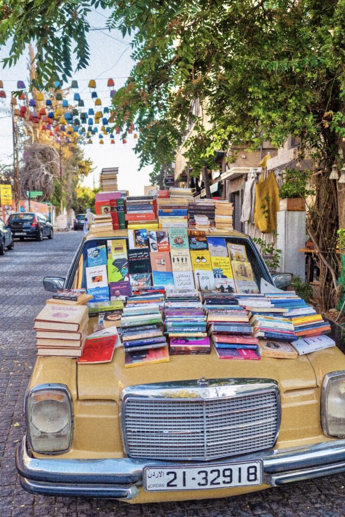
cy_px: 259
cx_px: 179
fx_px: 517
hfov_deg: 36.9
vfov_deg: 53.1
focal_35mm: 36
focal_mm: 17
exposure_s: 1/640
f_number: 2.8
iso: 400
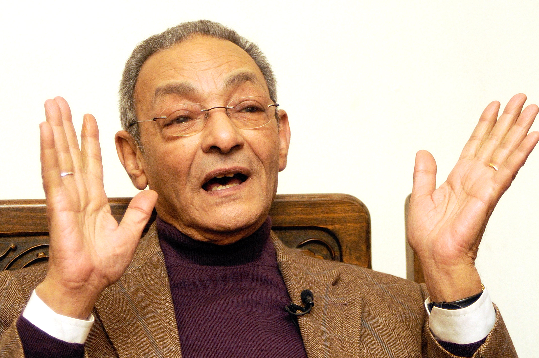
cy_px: 179
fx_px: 1570
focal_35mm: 105
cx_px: 270
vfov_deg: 13.0
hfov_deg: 19.5
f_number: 4.5
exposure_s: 1/160
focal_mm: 70
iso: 500
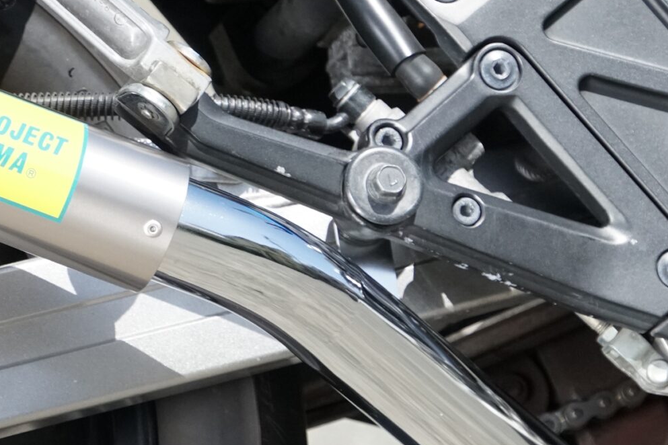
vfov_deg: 2.8
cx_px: -4
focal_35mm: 483
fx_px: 8967
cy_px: 285
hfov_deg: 4.3
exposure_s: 1/4000
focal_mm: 125
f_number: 5.6
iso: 1250
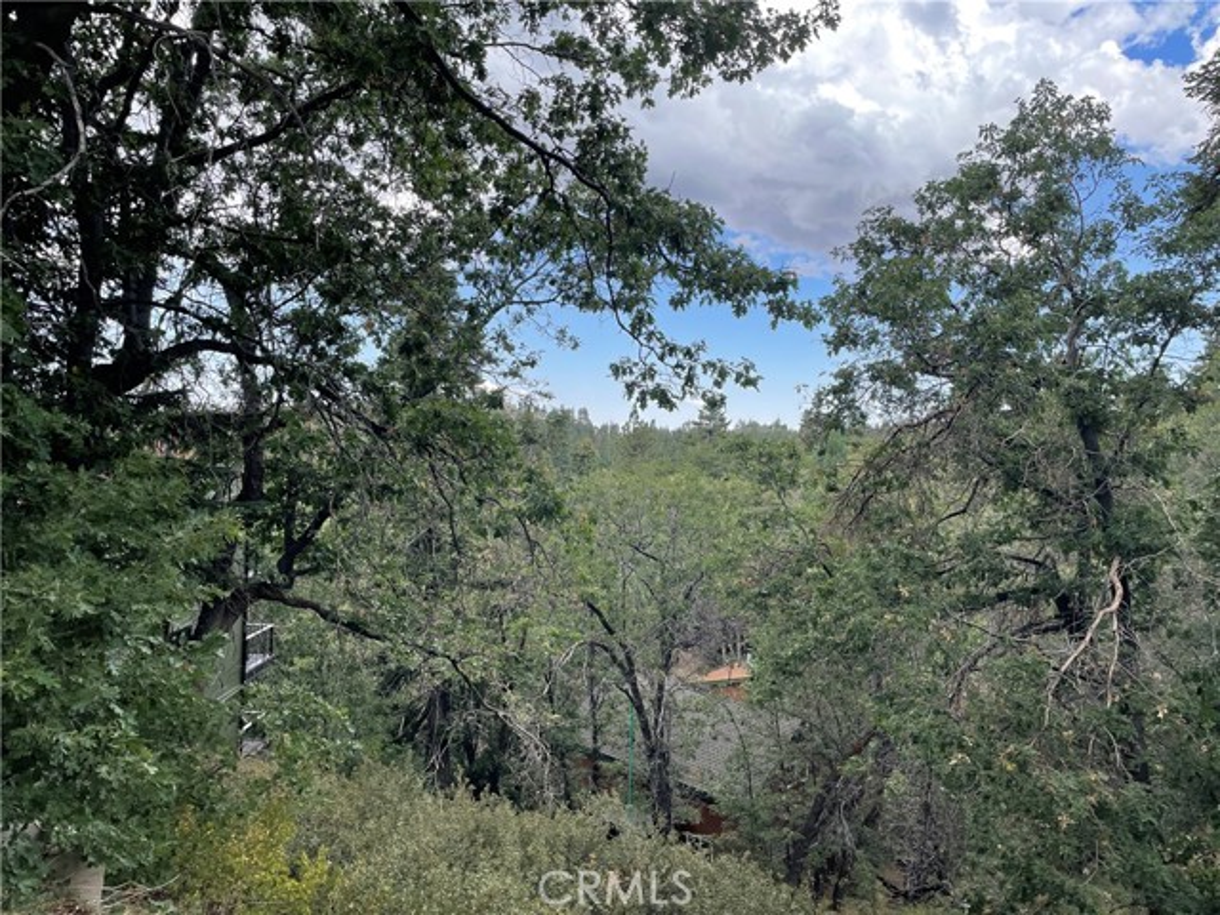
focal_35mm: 26
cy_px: 458
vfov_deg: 53.1
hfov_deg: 67.3
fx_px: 916
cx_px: 610
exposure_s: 1/895
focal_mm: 4.2
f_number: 1.6
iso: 32
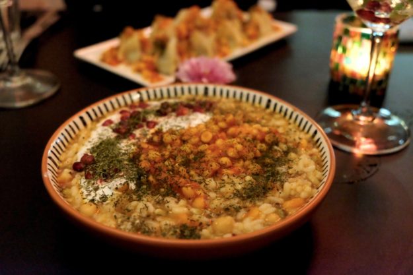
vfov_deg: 31.9
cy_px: 138
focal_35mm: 42
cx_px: 206
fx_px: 482
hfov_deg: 46.4
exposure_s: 1/60
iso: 5000
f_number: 3.2
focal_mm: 27.7
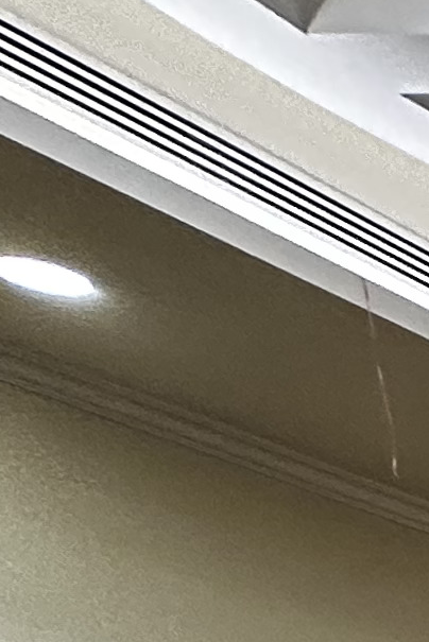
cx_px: 2047
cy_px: 1406
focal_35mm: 97
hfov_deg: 6.7
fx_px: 1732
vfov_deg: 15.3
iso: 160
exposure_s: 1/50
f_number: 2.2
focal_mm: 2.22
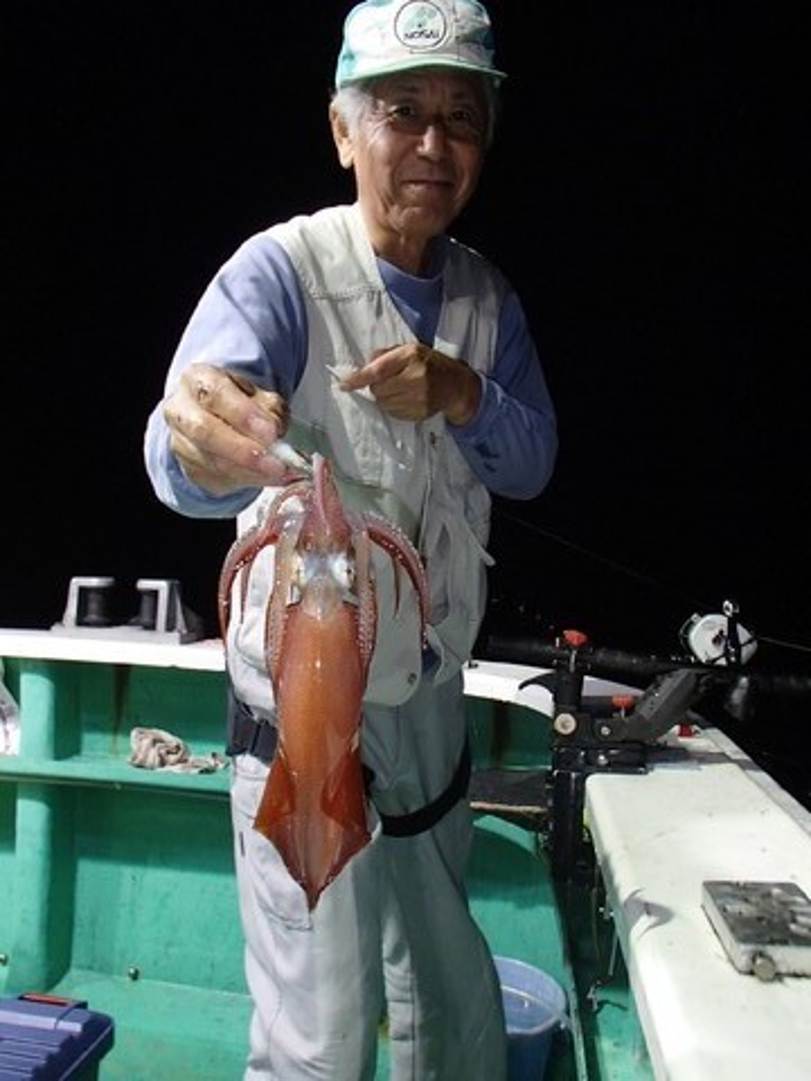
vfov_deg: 63.4
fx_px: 875
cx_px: 406
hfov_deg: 49.7
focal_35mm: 28
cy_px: 540
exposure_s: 1/30
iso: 320
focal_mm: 5
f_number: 3.9
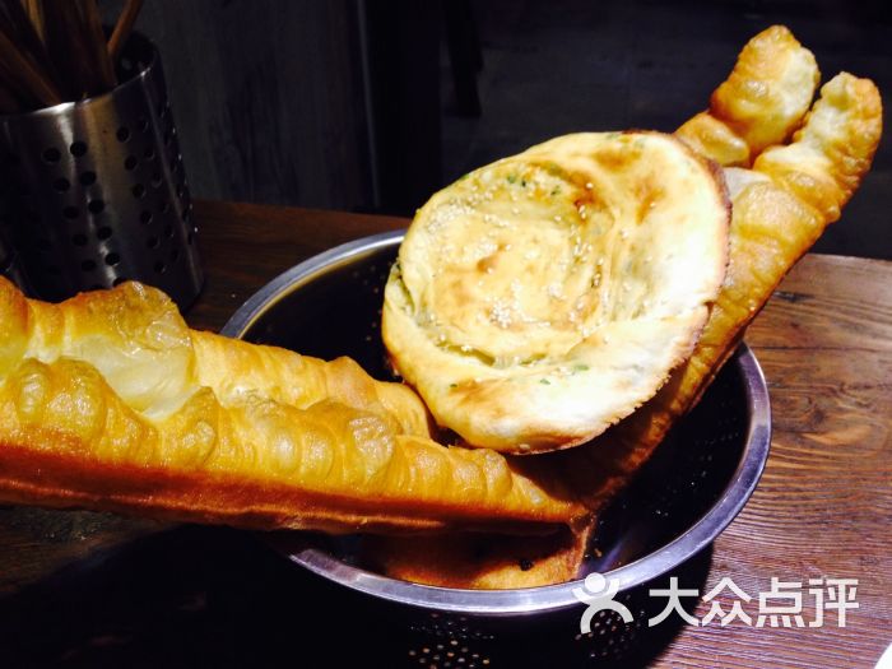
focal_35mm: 35
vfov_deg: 40.7
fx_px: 902
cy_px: 334
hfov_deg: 52.6
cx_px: 446
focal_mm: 4.28
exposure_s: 1/20
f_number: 2.4
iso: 125
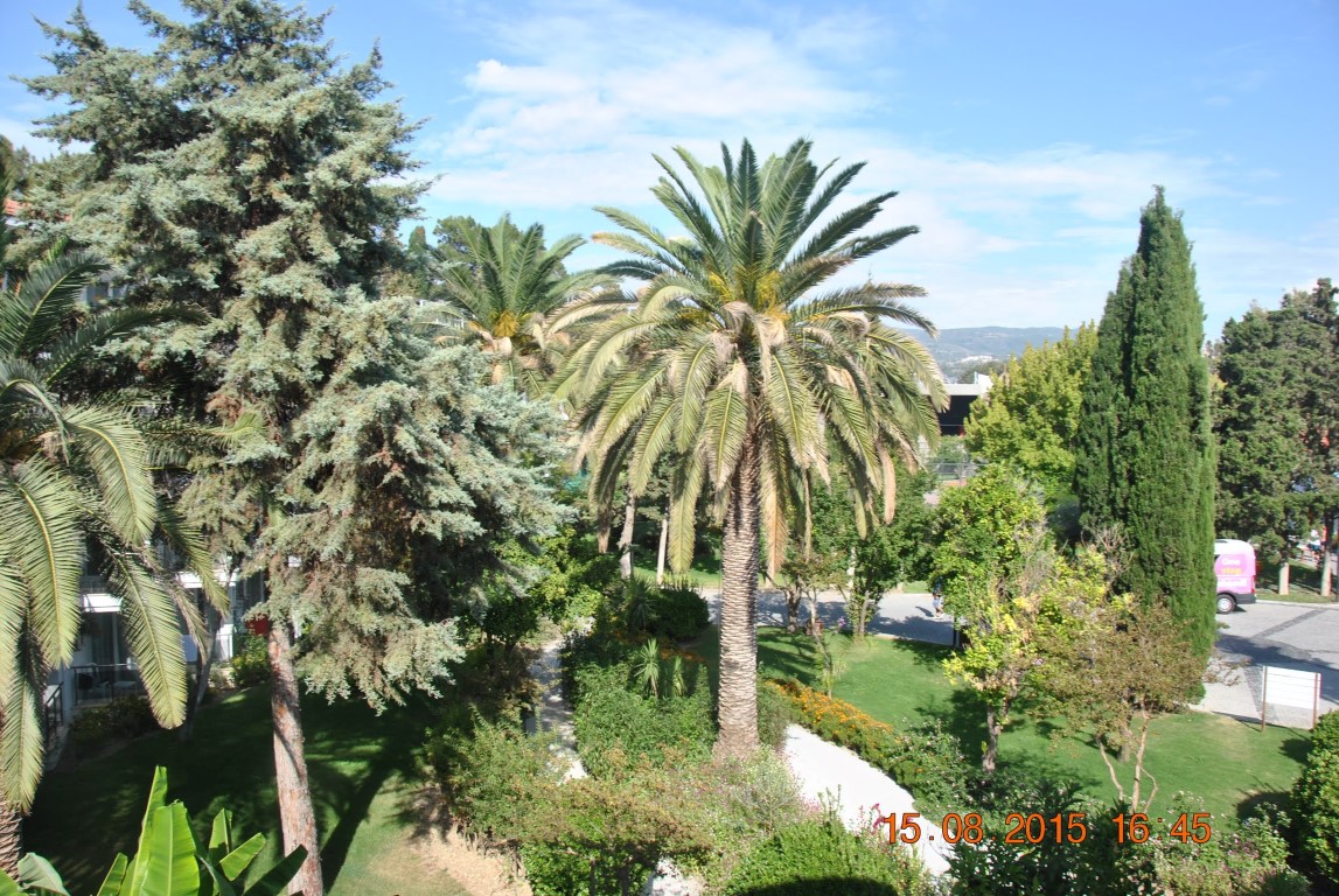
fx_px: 1006
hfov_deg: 67.3
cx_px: 670
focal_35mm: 27
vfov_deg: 48.1
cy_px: 448
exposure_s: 1/200
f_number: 7.1
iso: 100
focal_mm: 18
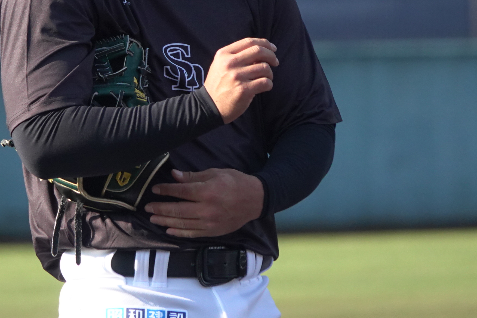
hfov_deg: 2.0
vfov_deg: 1.3
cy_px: 17
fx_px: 13780
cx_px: 184
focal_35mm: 1040
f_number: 4
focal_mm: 171.89
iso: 500
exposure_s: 1/1600
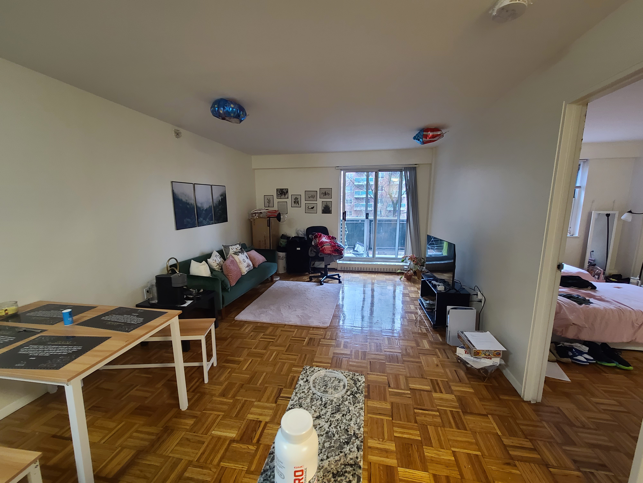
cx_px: 322
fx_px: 241
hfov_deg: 106.2
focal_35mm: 13
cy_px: 242
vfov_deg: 89.9
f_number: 2.2
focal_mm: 2.2
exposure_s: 1/59
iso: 400
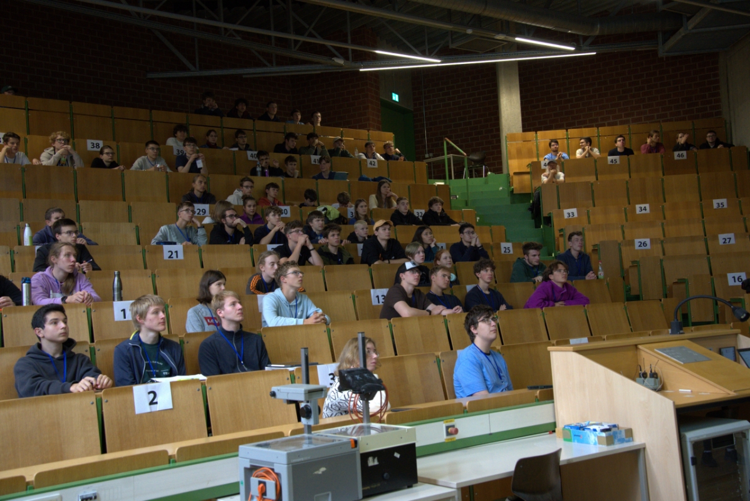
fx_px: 855
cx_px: 375
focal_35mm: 41
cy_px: 250
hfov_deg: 47.4
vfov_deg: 32.7
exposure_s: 1/125
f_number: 5.6
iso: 5000
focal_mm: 41
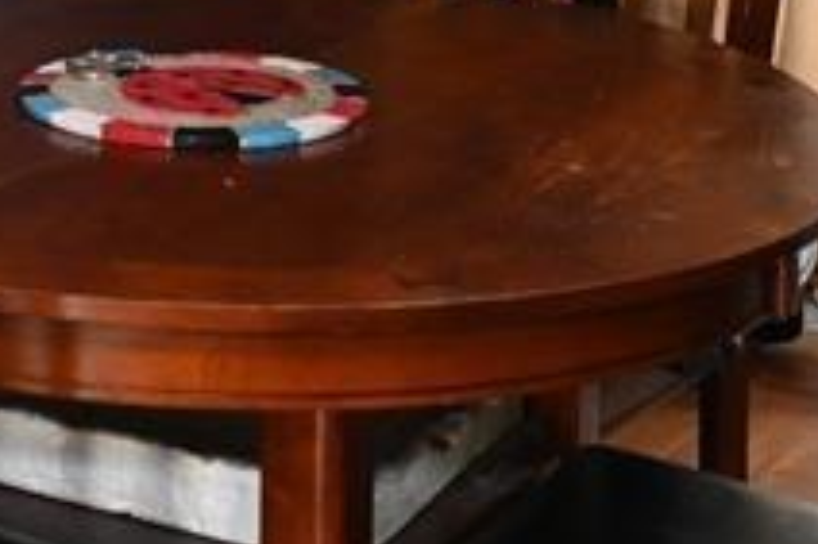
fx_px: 2634
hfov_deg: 17.2
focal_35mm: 116
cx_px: -27
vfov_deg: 10.9
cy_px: -467
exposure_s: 1/60
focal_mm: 16
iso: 720
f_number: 4
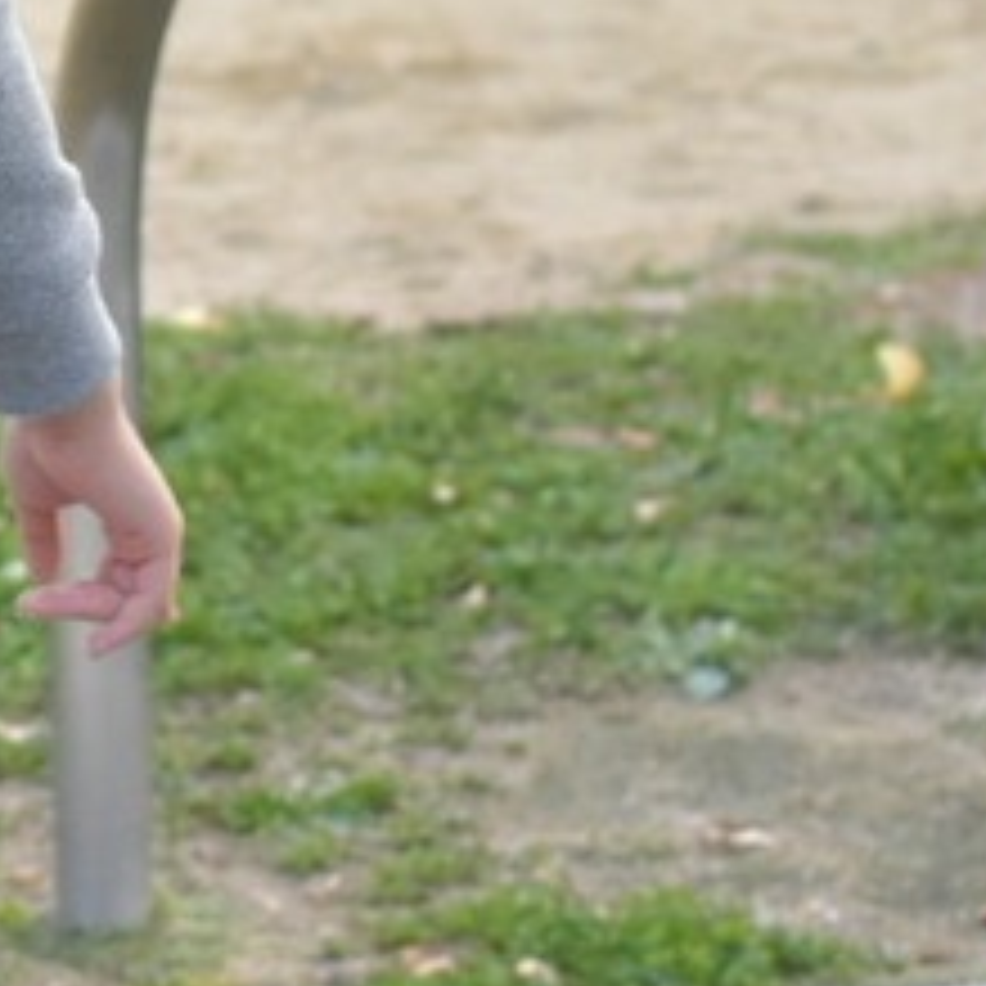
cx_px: -459
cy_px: 428
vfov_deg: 4.7
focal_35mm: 372
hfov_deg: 4.7
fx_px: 11988
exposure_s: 1/640
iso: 1250
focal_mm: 50
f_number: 2.8
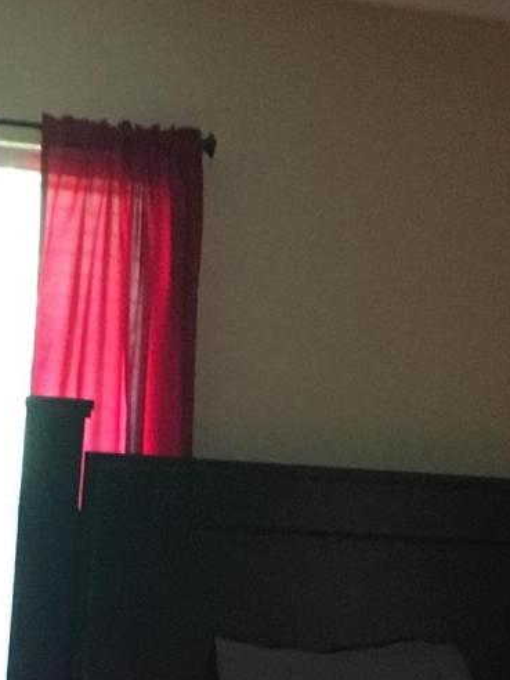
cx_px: 23
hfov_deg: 12.4
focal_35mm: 118
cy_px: 959
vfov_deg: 15.6
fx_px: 2318
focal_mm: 4.15
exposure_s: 1/15
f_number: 2.2
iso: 320
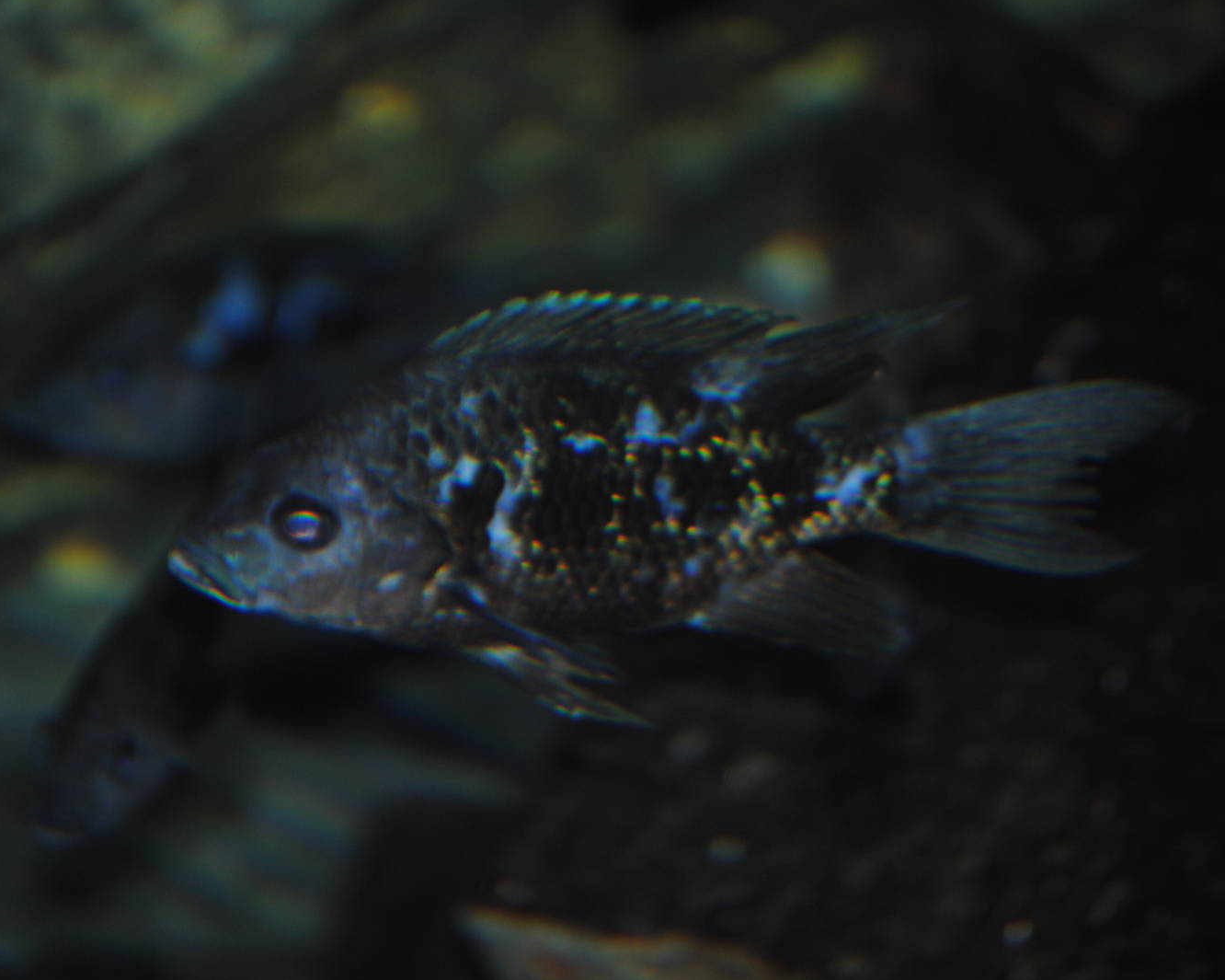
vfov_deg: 6.3
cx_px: 541
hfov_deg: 7.9
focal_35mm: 246
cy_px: 490
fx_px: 8901
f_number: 5
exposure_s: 1/60
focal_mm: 145
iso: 200
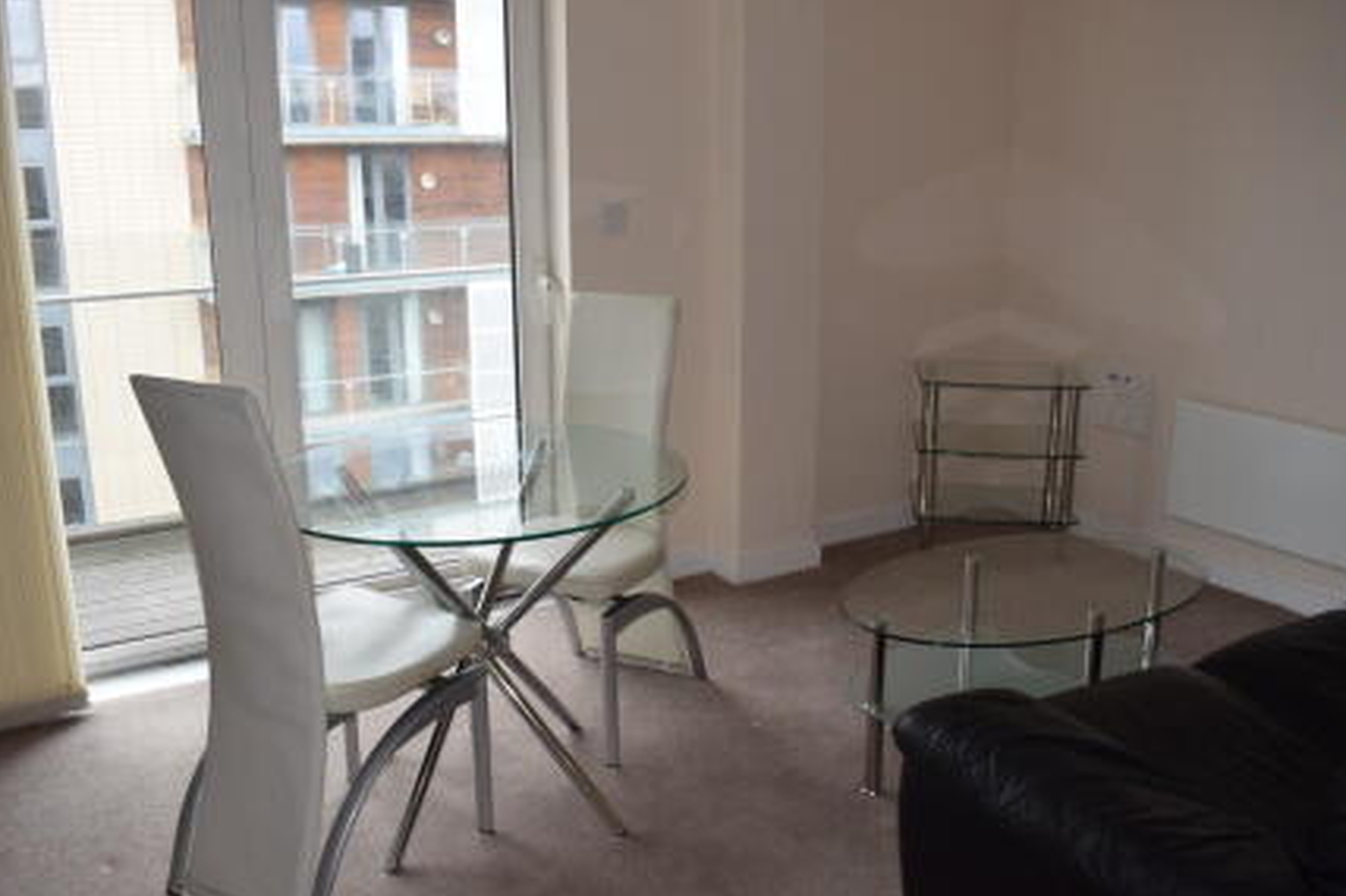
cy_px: 420
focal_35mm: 30
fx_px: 1121
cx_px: 667
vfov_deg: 43.6
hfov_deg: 61.9
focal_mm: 18
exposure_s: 1/125
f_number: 5.6
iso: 800
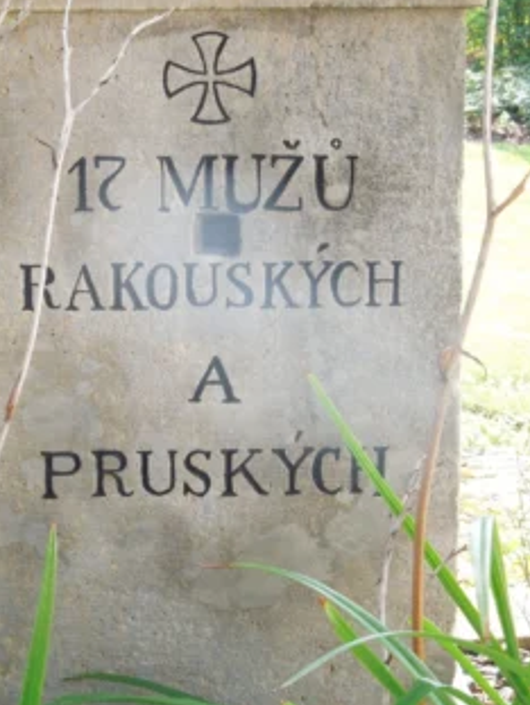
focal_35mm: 78
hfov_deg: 18.9
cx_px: 236
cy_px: 315
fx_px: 1589
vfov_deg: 25.0
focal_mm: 12.5
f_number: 4.4
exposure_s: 1/200
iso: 400
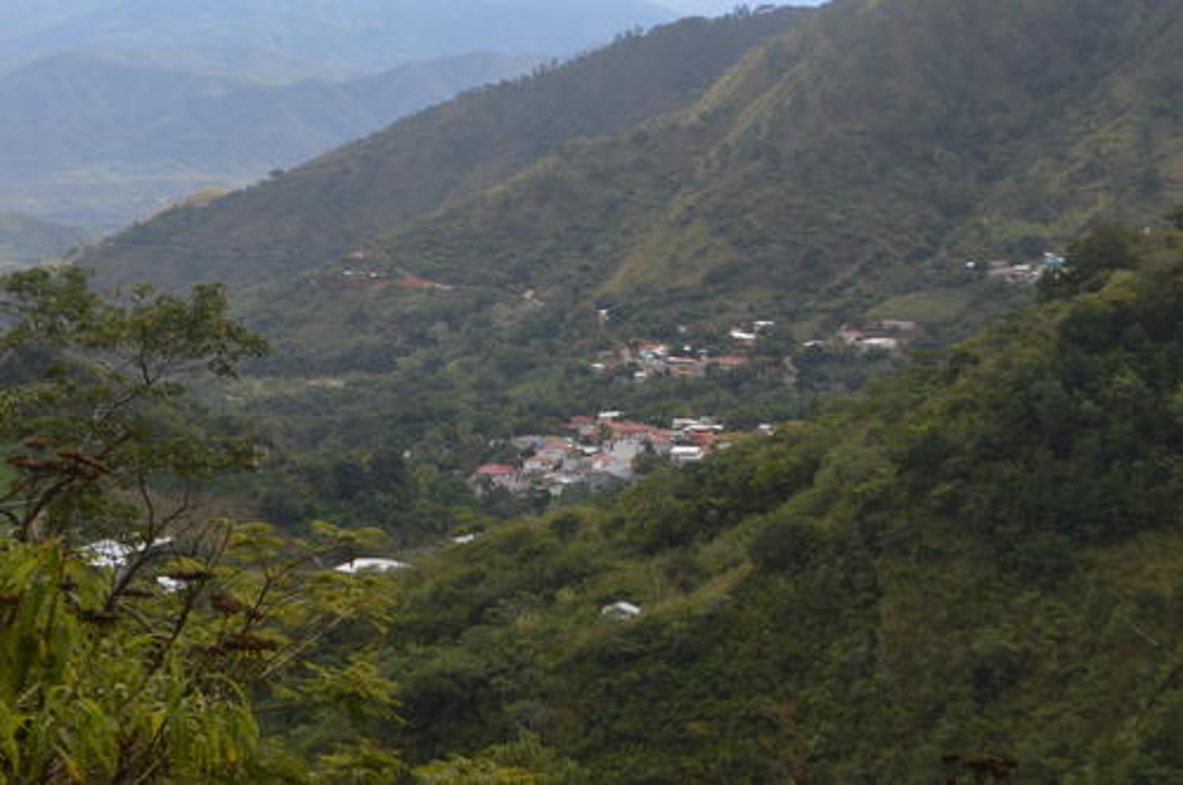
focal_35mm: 82
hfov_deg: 24.6
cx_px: 592
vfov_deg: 16.5
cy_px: 392
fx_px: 2707
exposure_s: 1/125
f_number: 10
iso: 100
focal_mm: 55
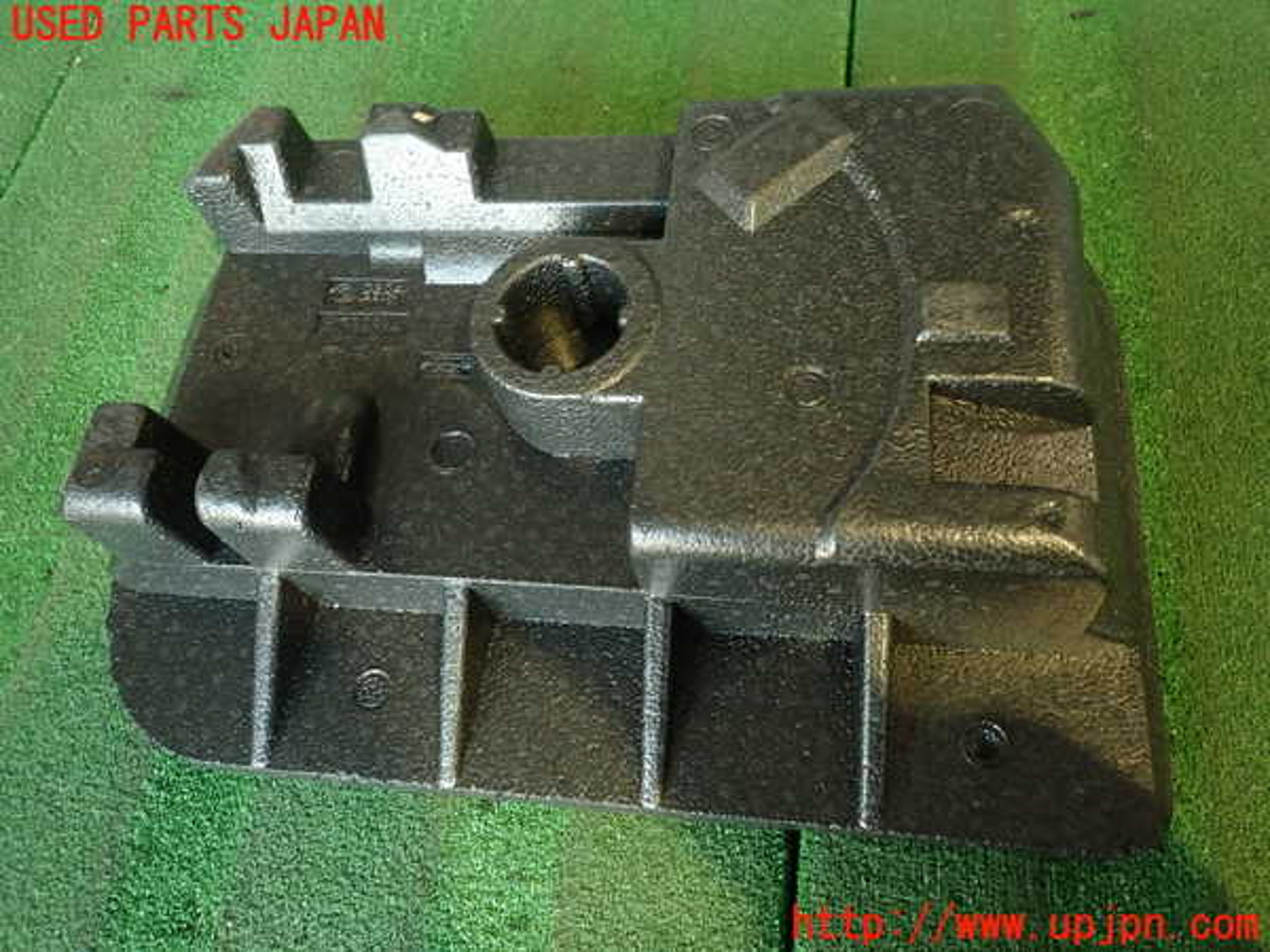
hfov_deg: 69.4
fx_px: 917
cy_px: 476
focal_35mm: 25
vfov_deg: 54.9
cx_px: 635
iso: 500
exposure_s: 1/30
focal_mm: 4.5
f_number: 2
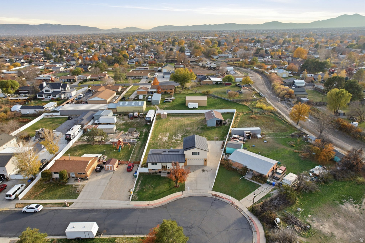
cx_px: 182
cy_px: 122
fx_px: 223
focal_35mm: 22
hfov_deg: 78.6
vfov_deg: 57.2
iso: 130
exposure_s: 1/1250
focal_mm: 8.4
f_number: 2.8
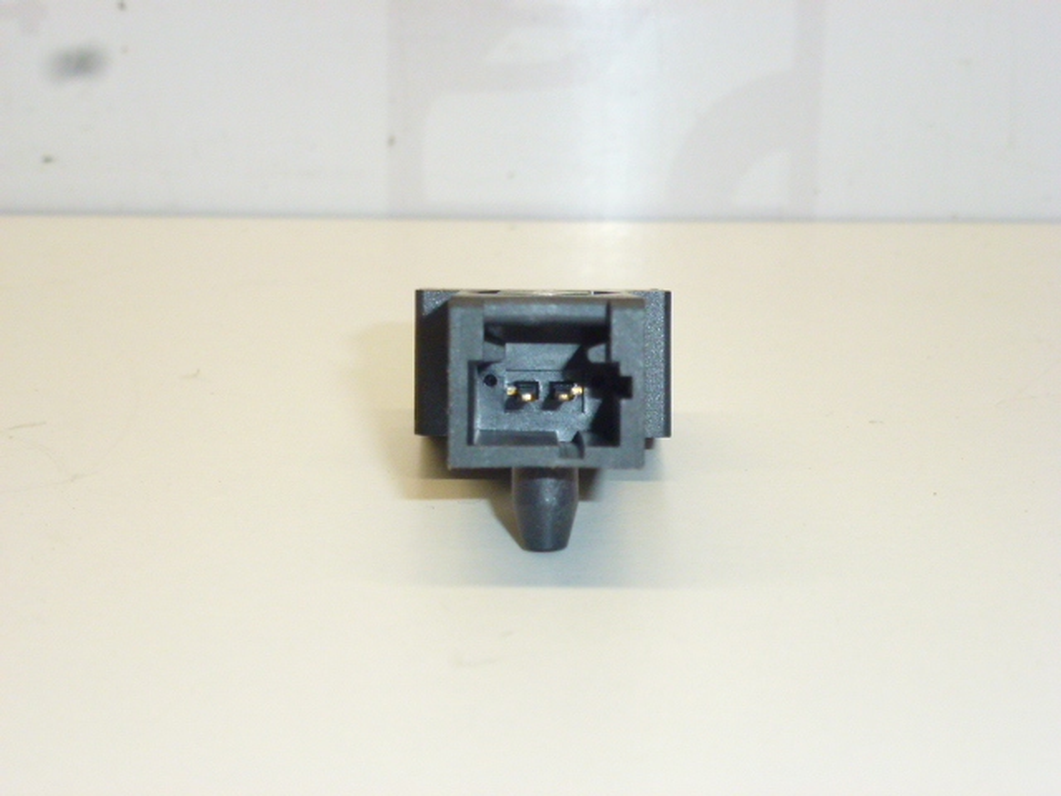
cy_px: 398
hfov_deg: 27.4
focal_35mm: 71
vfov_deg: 20.7
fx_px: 2176
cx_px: 530
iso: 400
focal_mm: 12.7
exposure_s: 1/250
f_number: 4.7
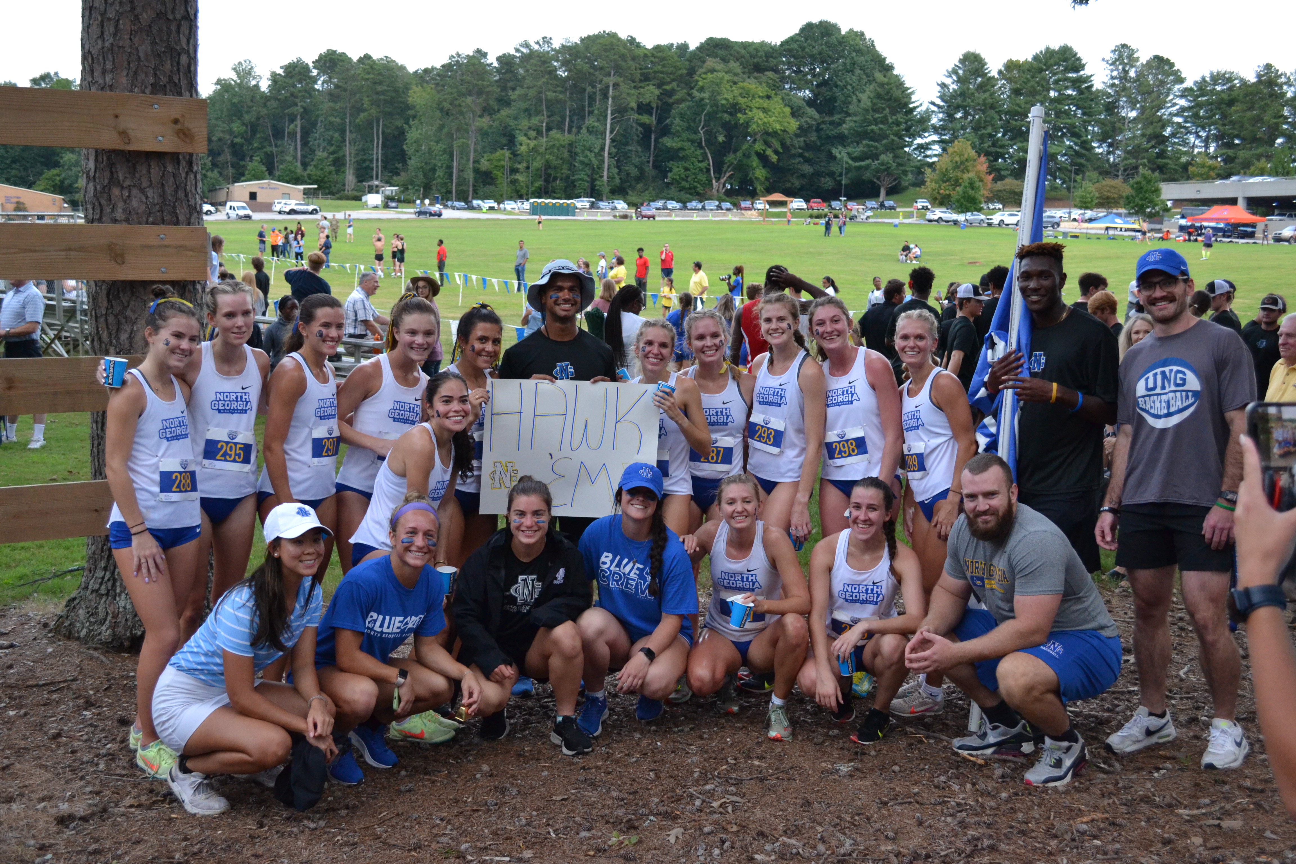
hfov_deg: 53.1
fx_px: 1296
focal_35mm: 36
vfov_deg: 36.9
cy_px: 432
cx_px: 648
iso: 1800
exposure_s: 1/500
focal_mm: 24
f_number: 4
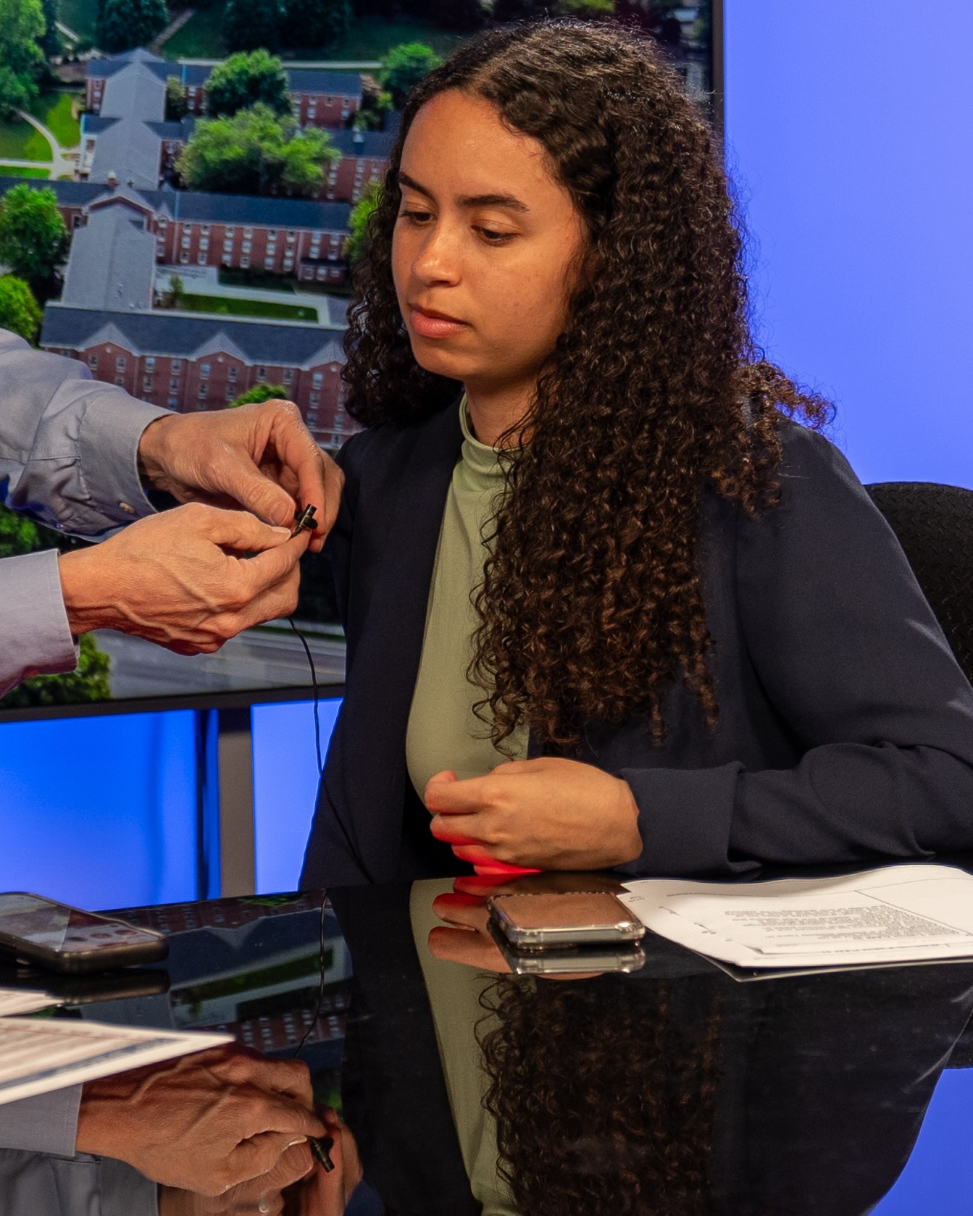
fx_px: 5796
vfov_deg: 12.0
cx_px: 509
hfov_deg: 9.6
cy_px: 537
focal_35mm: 161
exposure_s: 1/200
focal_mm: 48
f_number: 2.8
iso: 400
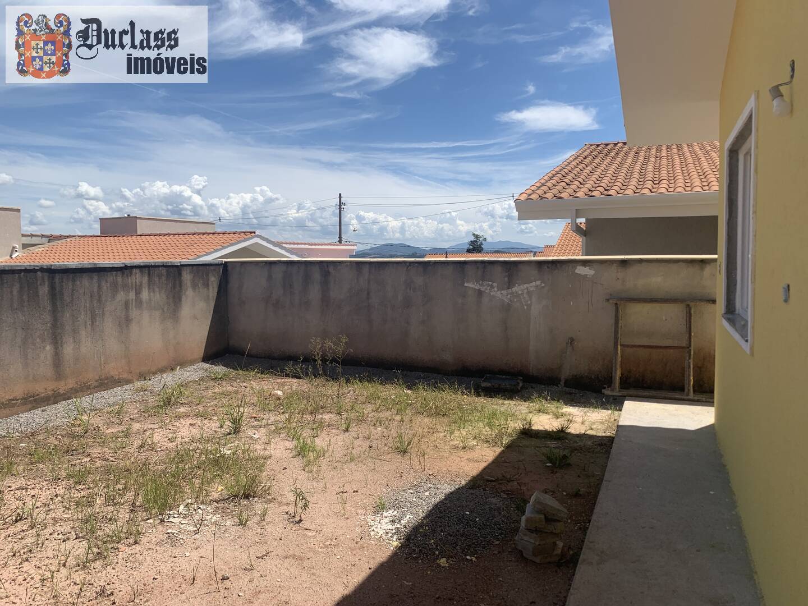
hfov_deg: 67.3
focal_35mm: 26
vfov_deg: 53.1
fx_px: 607
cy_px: 303
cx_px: 404
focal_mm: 4.25
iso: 25
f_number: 1.8
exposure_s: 1/3289
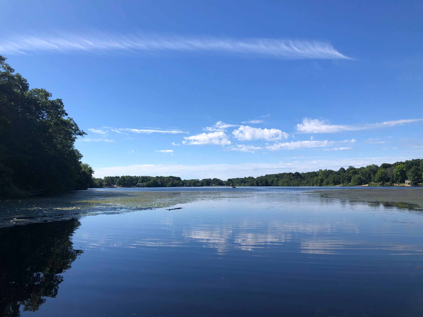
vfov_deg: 49.7
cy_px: 158
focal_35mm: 28
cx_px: 212
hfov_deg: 63.4
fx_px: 342
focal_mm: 3.99
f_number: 1.8
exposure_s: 1/2558
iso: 20
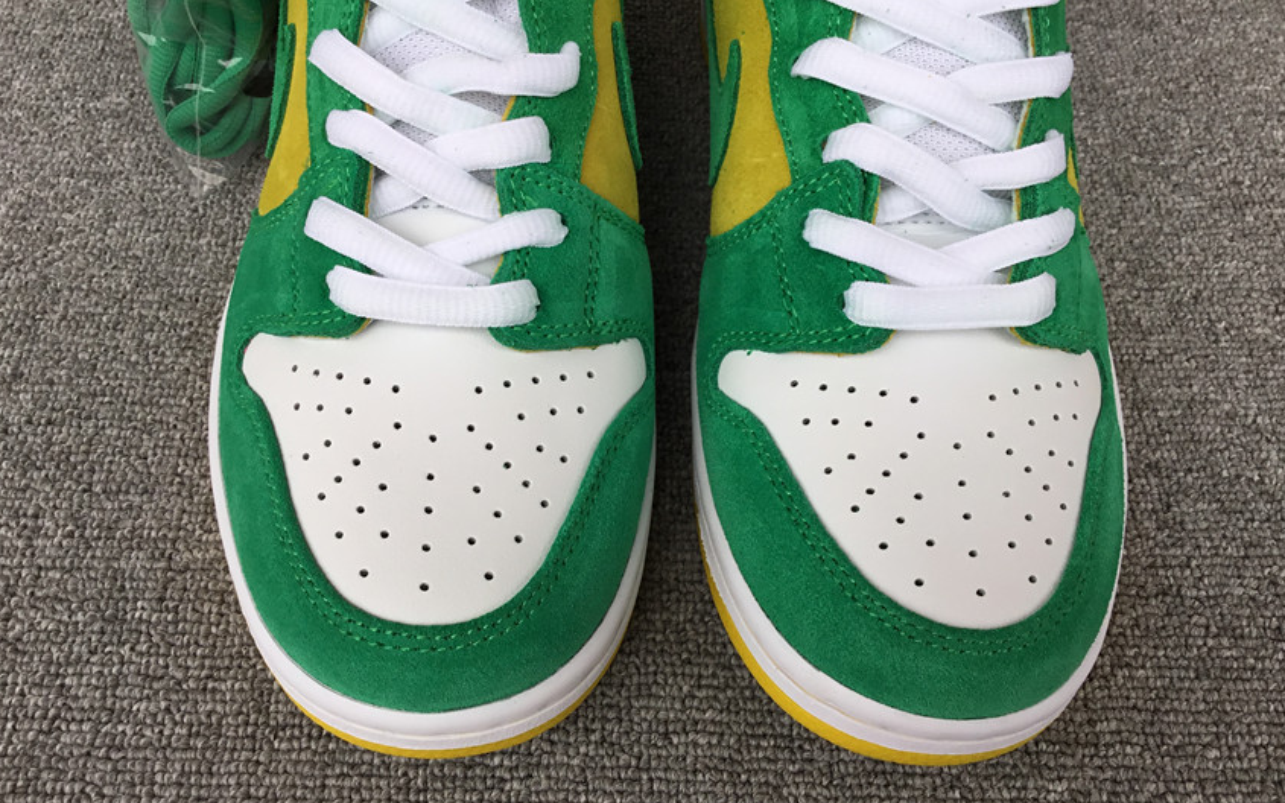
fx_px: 1226
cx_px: 627
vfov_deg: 36.3
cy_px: 390
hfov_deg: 55.3
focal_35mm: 35
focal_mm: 3.3
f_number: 2.4
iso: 25
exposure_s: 1/147
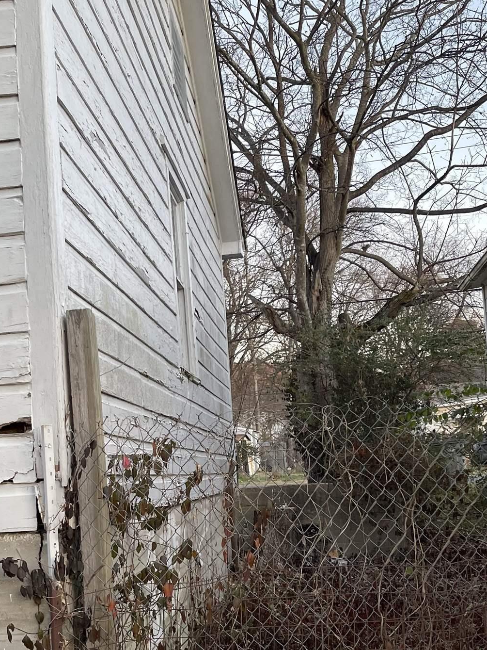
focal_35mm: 43
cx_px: 196
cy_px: 410
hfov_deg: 33.5
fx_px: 807
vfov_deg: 43.5
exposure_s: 1/121
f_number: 1.6
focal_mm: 5.1
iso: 125
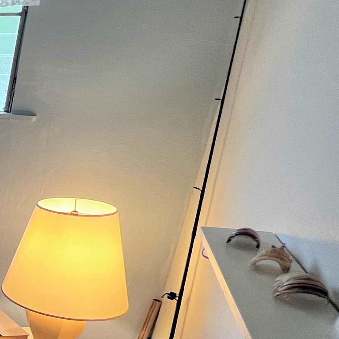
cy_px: 233
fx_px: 510
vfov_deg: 36.3
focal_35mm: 46
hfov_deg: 22.0
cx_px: -274
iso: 200
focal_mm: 1.57
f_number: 1.8
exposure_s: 1/120
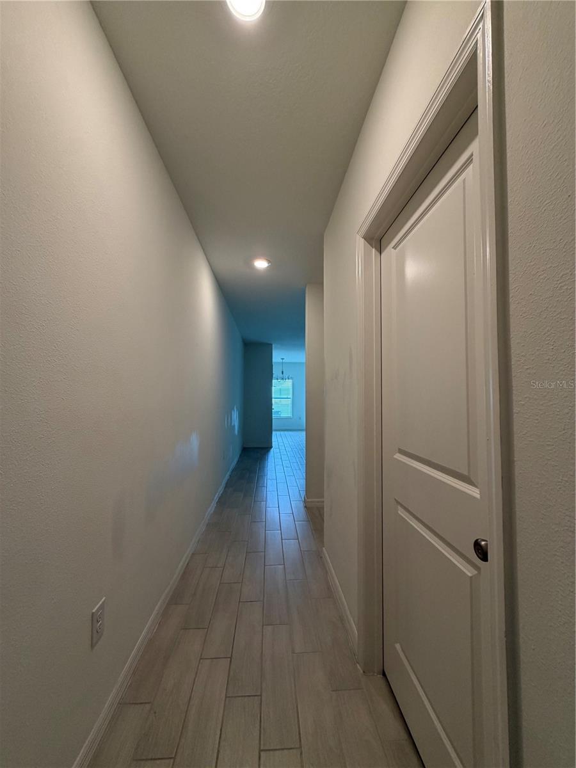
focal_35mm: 14
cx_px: 288
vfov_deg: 102.1
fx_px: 311
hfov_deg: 85.7
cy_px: 384
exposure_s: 1/120
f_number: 2.2
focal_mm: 2.22
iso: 200
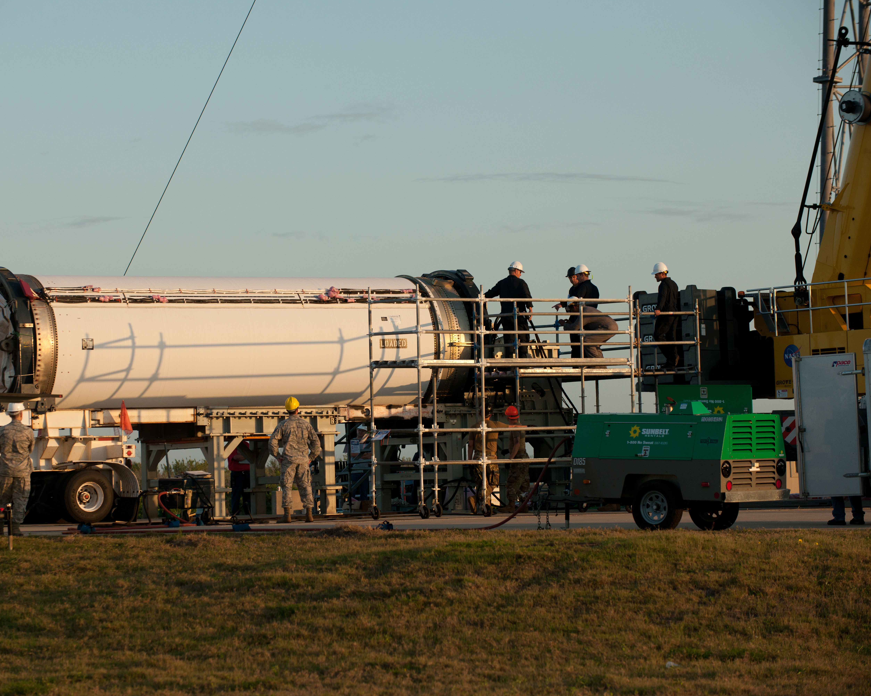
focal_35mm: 147
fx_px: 3789
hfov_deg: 13.1
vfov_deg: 10.5
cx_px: 358
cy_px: 347
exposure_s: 1/1000
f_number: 5.6
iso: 400
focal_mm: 130
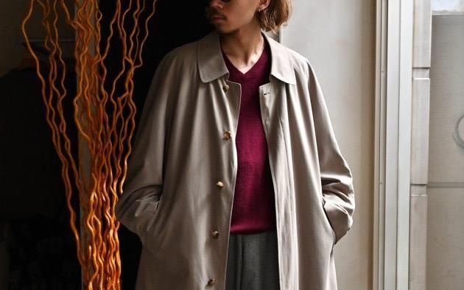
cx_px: 230
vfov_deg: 21.8
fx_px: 746
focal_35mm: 59
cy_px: 224
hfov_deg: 34.5
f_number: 5.6
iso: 4000
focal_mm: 38
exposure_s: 1/80
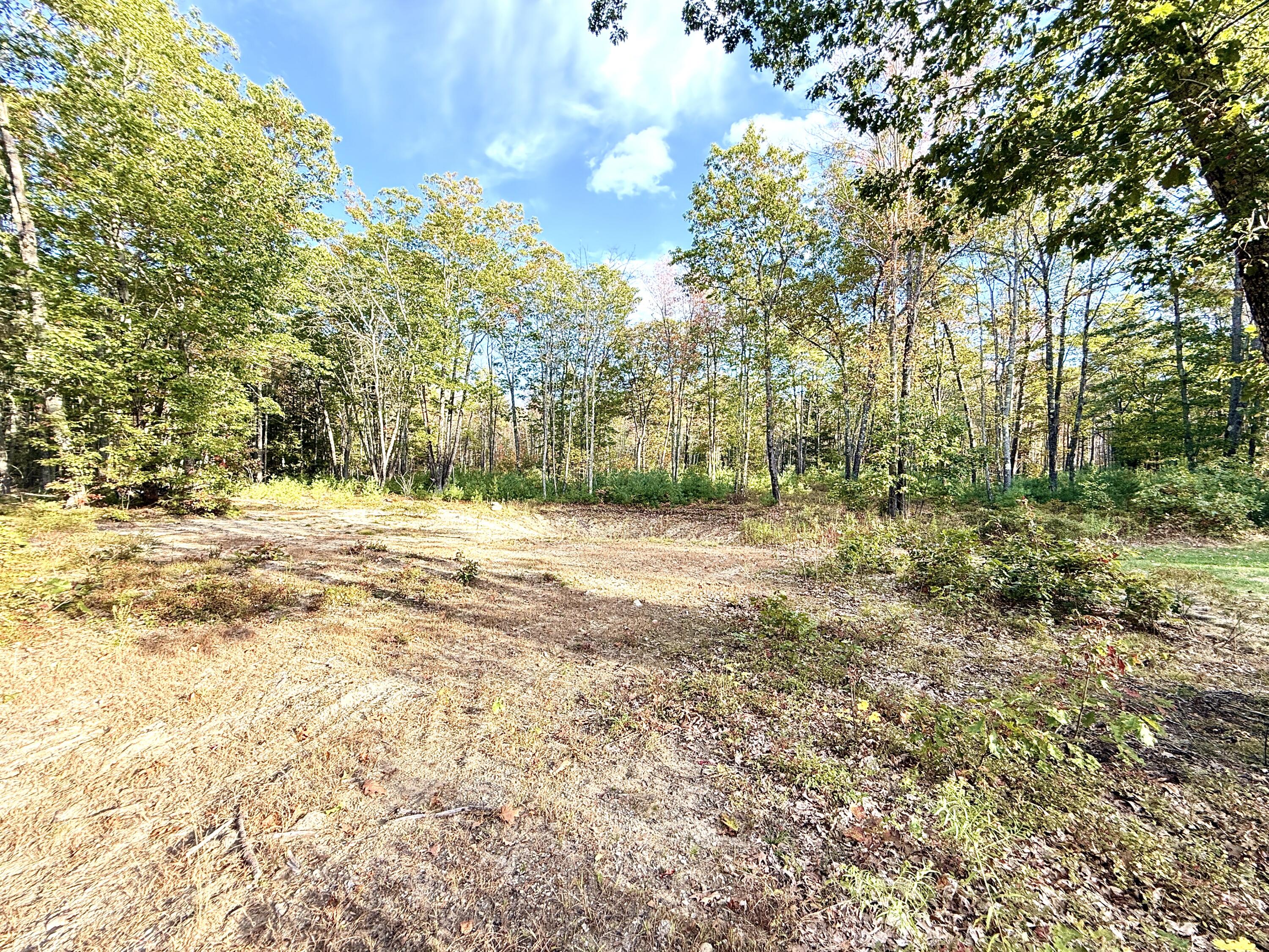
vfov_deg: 85.7
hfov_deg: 102.1
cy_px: 476
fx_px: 513
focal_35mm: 14
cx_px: 634
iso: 64
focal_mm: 2.22
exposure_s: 1/150
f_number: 2.2
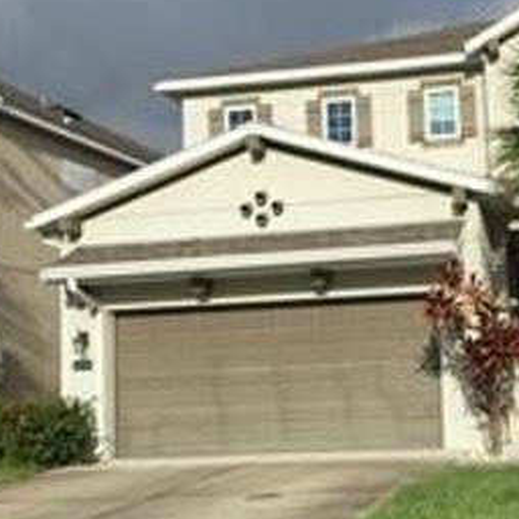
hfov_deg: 32.5
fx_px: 848
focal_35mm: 50
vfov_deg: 34.0
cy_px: 301
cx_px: 460
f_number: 2.2
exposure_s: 1/3300
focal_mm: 4.15
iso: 32
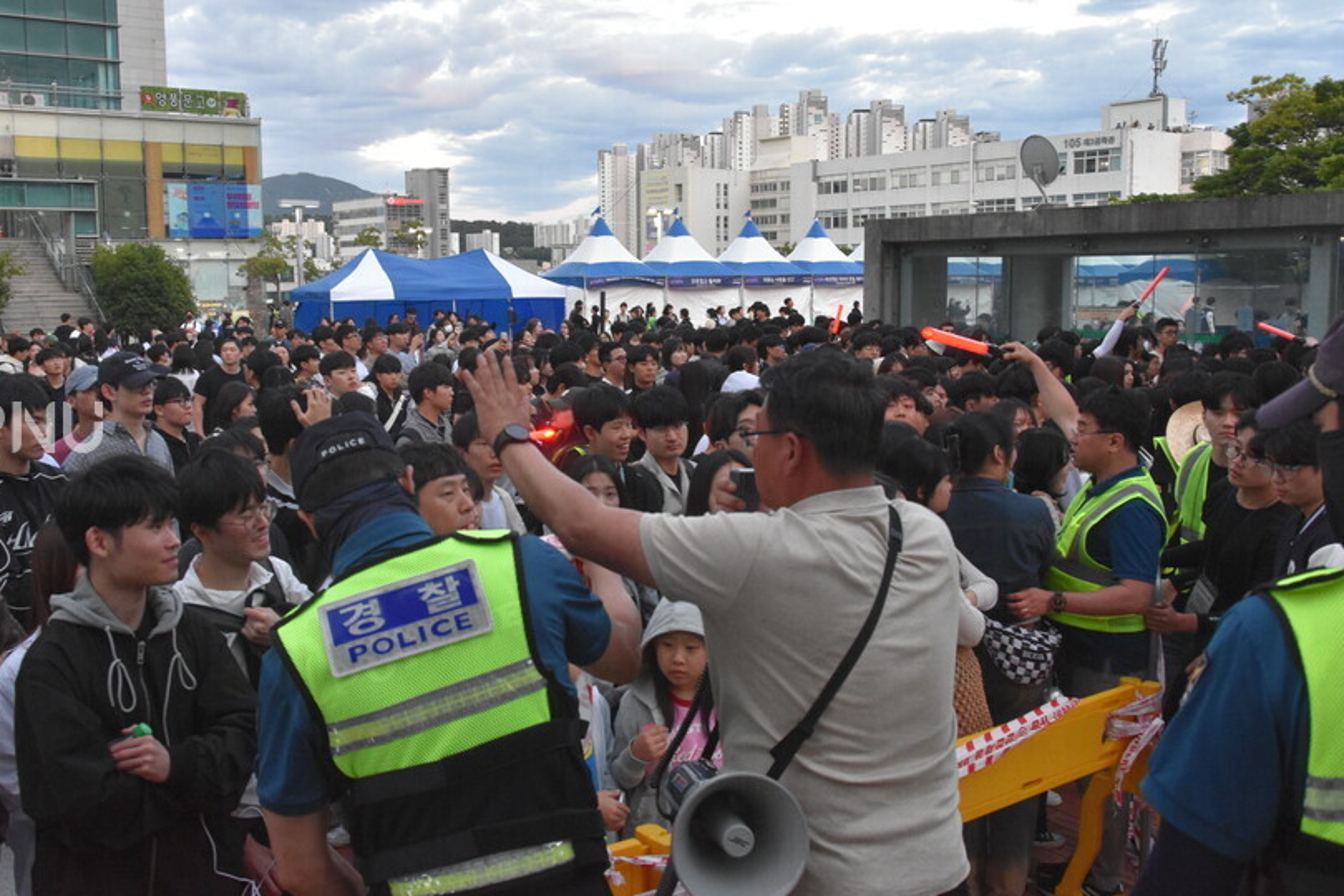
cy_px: 403
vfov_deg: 41.1
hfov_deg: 58.5
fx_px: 1195
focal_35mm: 32
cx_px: 576
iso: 2500
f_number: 5.6
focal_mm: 18
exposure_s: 1/125
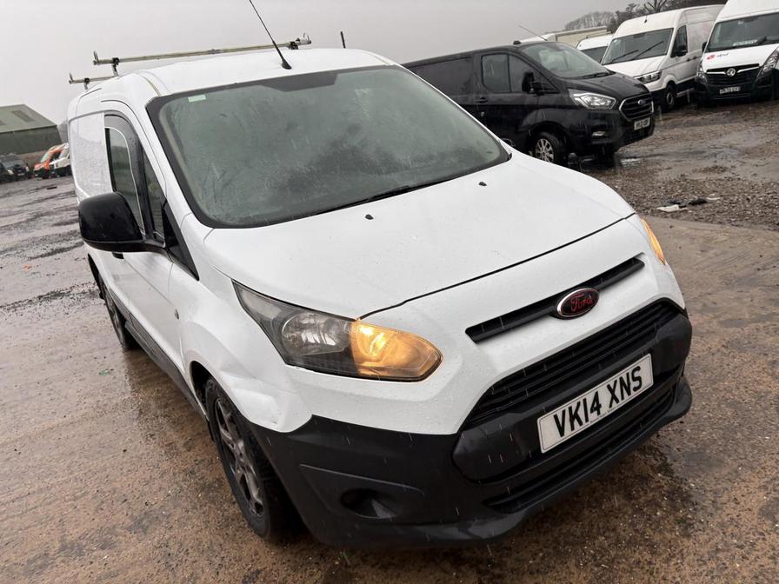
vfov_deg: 53.1
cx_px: 390
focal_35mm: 26
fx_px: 585
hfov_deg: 67.3
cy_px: 292
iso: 40
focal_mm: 5.96
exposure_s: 1/111
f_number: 1.6
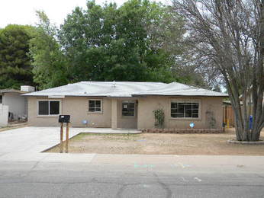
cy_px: 99
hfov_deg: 51.3
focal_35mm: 36
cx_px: 132
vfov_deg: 39.7
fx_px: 275
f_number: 3.7
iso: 112
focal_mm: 6.4
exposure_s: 1/686
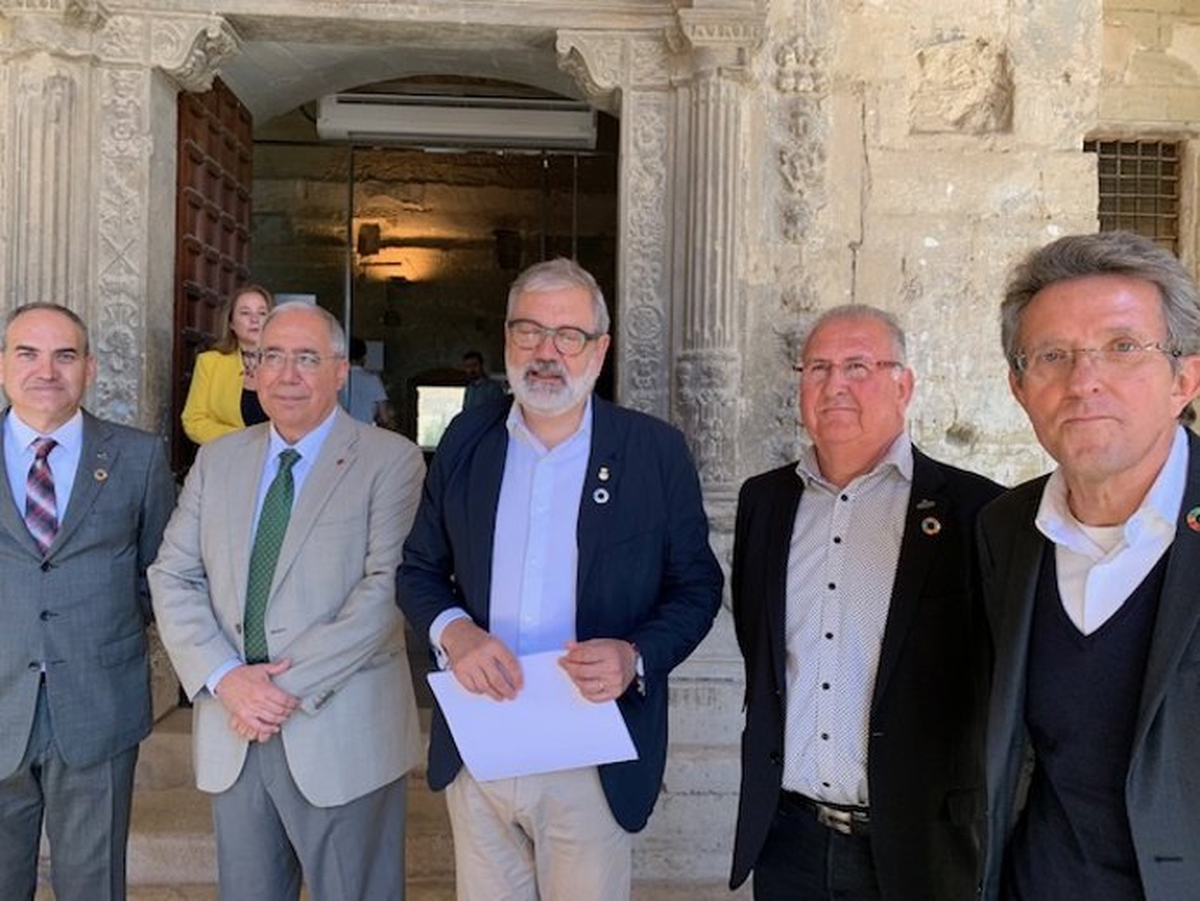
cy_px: 450
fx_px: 902
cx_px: 600
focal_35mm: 26
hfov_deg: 67.3
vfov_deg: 53.1
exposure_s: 1/121
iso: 64
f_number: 1.8
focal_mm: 4.25
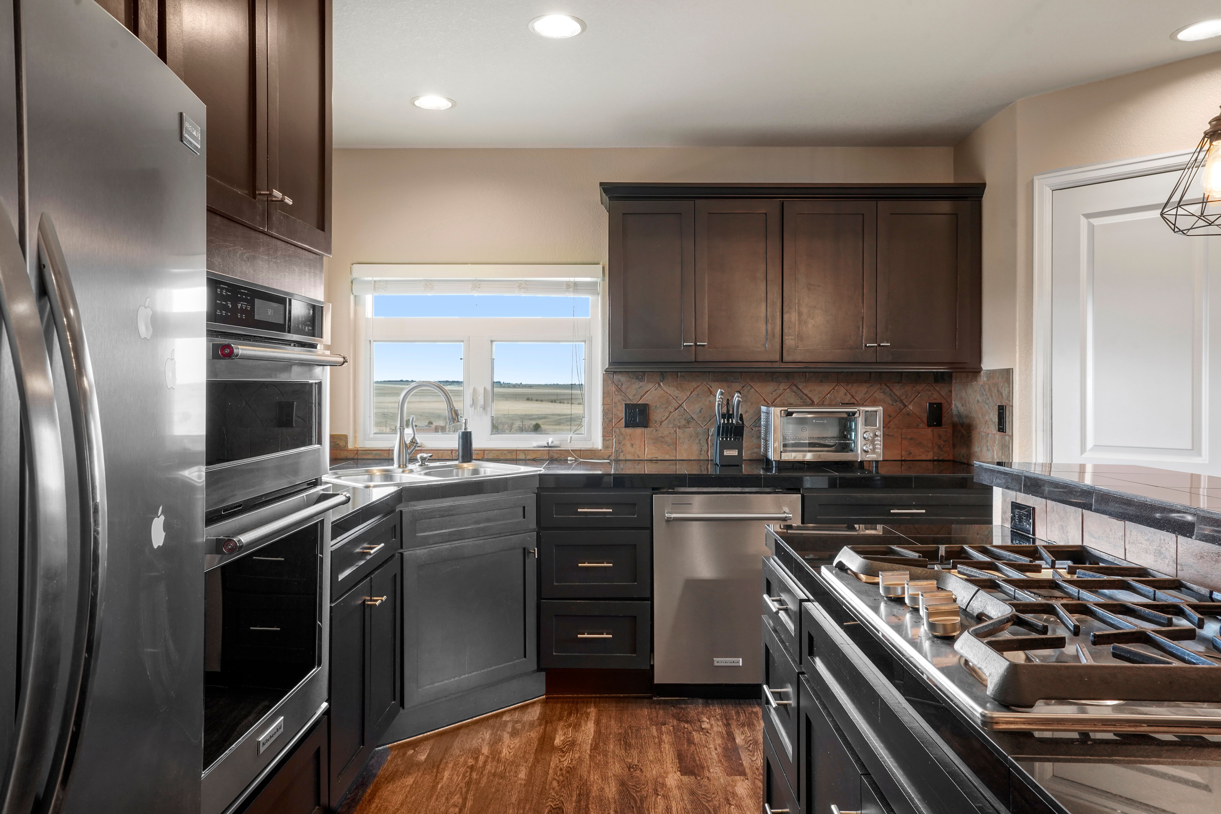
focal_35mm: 25
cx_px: 610
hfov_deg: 71.5
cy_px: 407
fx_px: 848
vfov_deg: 51.3
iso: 800
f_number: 11
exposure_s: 1/3
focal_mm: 25
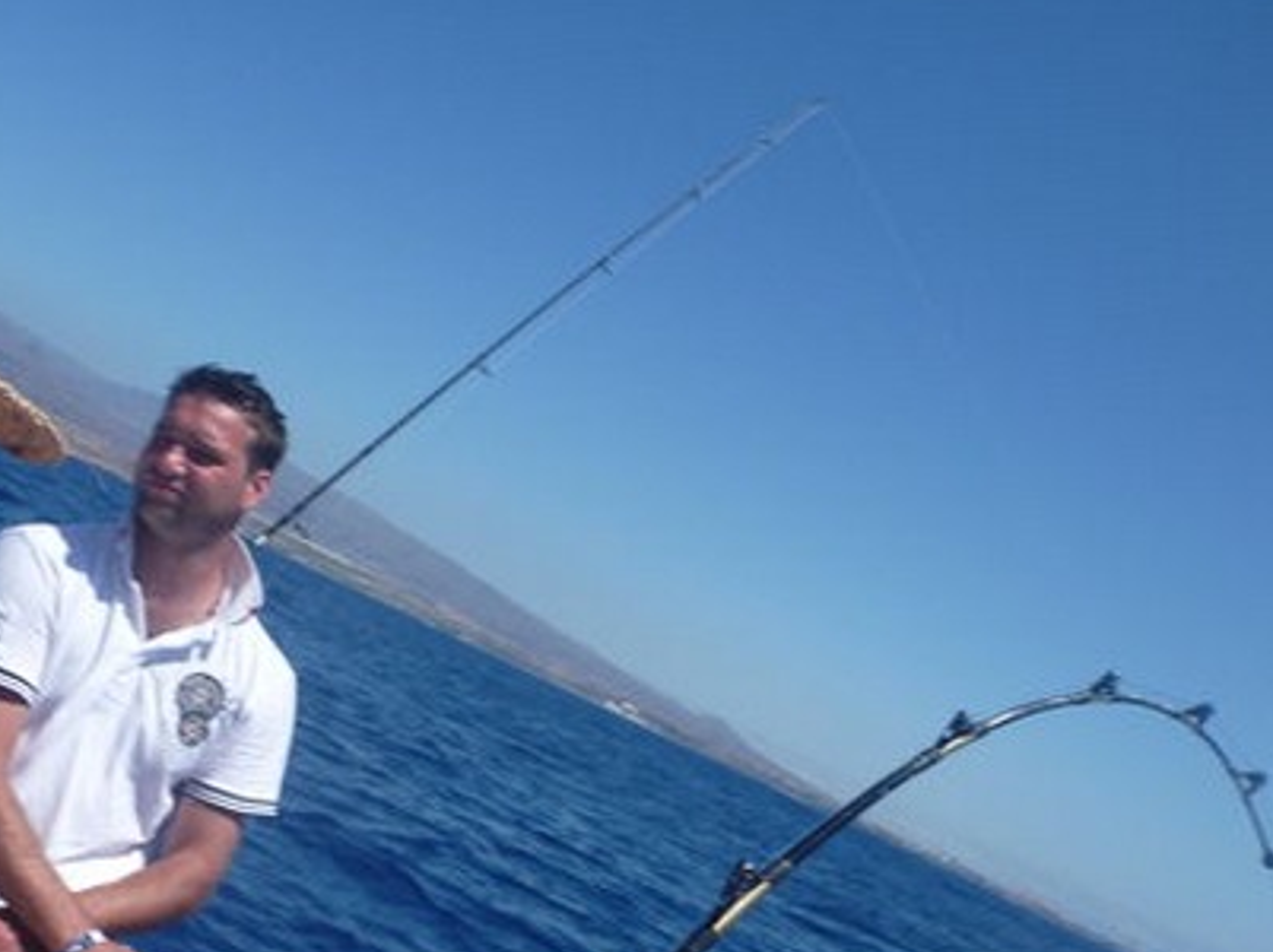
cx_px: 470
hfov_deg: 42.6
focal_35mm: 44
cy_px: 682
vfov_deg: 32.4
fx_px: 1617
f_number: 10
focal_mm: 4.9
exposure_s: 1/160
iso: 100
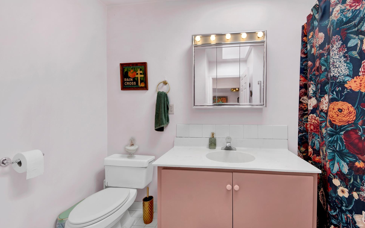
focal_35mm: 13
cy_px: 123
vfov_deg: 82.7
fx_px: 129
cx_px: 190
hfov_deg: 109.3
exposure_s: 1/5
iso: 100
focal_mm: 8
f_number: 8
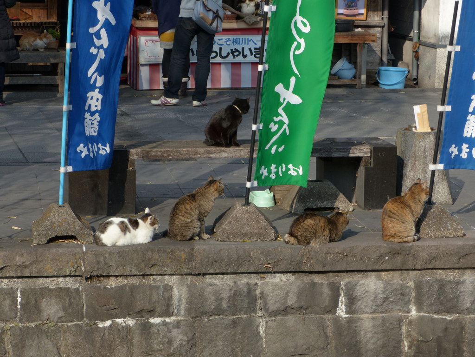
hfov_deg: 15.4
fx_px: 1756
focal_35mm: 128
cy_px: 178
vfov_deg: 11.6
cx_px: 238
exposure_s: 1/1000
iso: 100
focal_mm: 23.1
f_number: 4
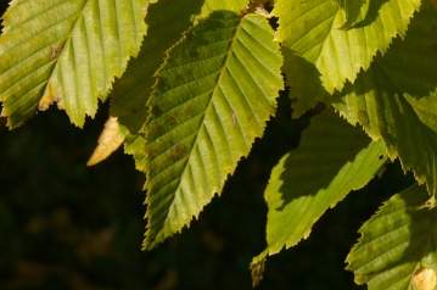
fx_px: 1419
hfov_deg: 17.3
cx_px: 388
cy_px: 30
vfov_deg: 11.6
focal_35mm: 117
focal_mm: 35
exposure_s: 1/750
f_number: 8
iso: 400
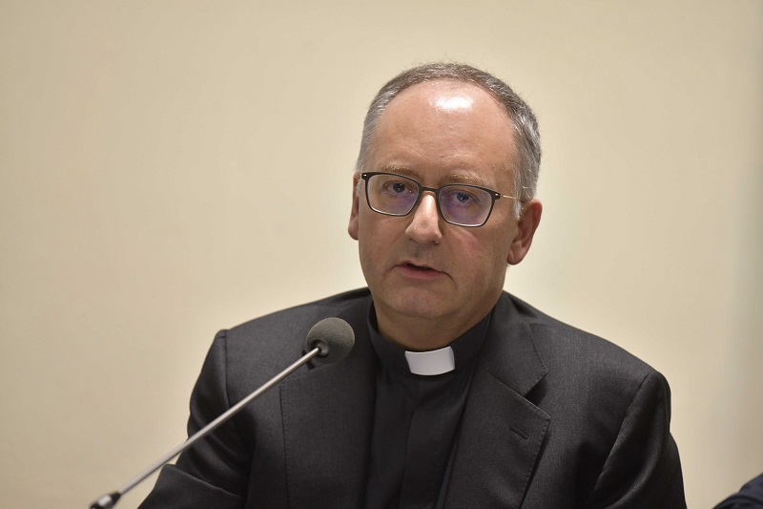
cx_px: 382
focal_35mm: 170
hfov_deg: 12.1
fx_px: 3602
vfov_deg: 8.1
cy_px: 254
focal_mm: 170
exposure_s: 1/125
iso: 3200
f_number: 4
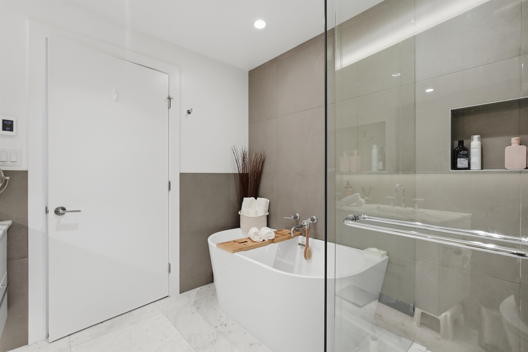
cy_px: 176
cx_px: 264
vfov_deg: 73.8
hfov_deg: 96.7
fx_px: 235
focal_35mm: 16
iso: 2000
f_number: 5.6
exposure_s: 1/400
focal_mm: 16
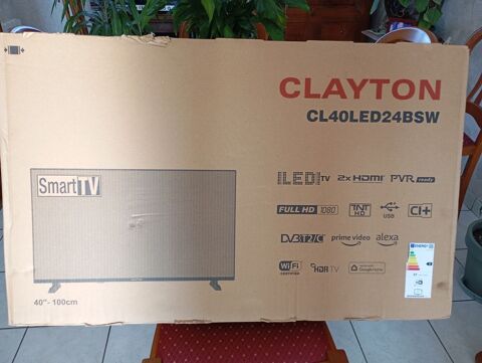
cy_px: 182
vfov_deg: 49.8
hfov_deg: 63.4
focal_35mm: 28
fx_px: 390
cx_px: 241
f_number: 1.8
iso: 425
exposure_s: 1/50
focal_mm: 4.27
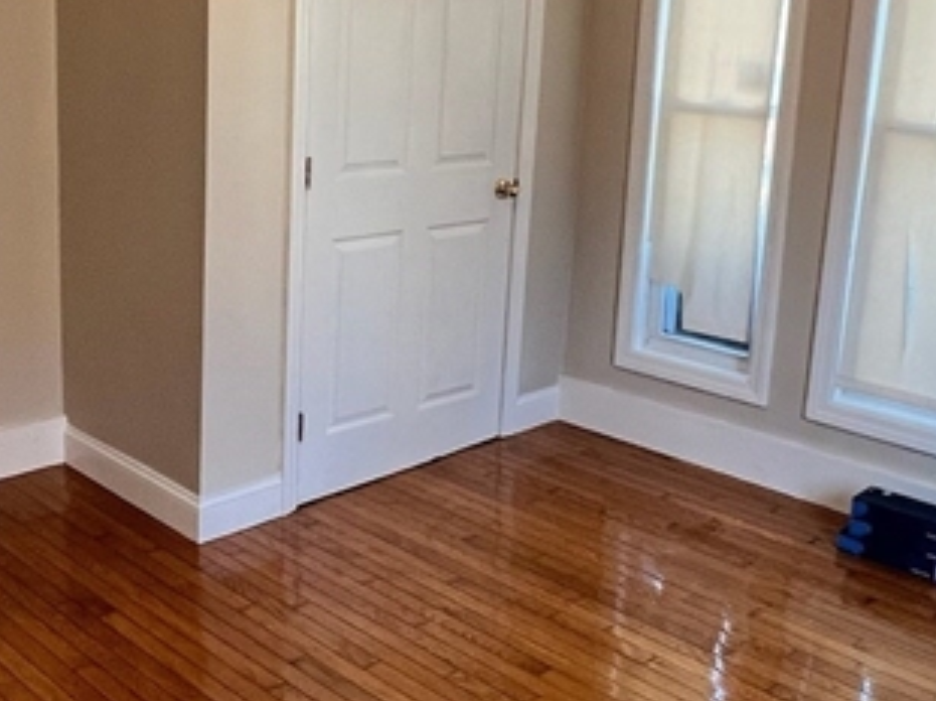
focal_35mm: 43
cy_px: 269
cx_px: 341
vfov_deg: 33.4
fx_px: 1162
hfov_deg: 43.5
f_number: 1.8
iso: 160
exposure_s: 1/120
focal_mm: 1.57
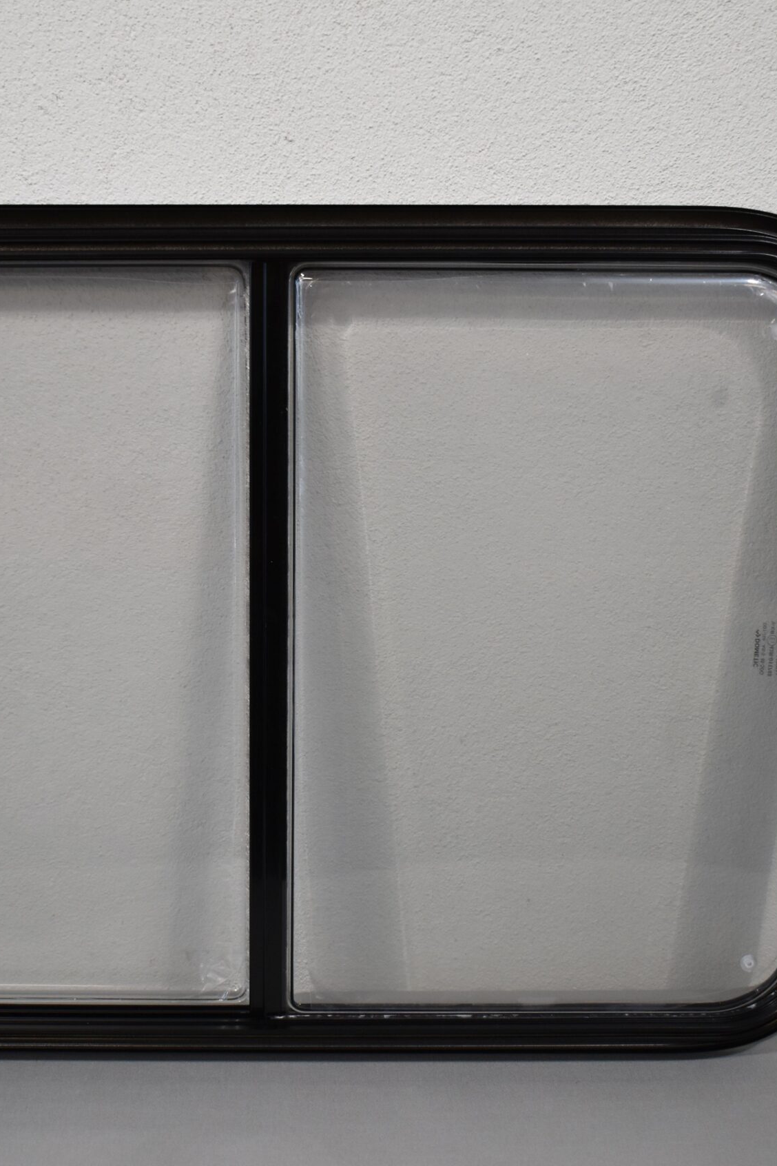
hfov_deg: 22.9
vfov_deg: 33.9
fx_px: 1910
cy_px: 585
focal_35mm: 59
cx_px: 301
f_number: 4
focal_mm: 26
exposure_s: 1/250
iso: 640
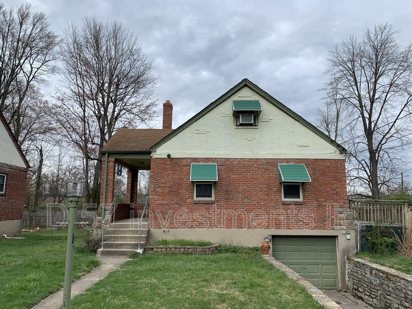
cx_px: 206
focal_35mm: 26
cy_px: 154
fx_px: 309
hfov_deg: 67.3
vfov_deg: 53.1
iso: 25
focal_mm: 4.25
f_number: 1.8
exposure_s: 1/1689
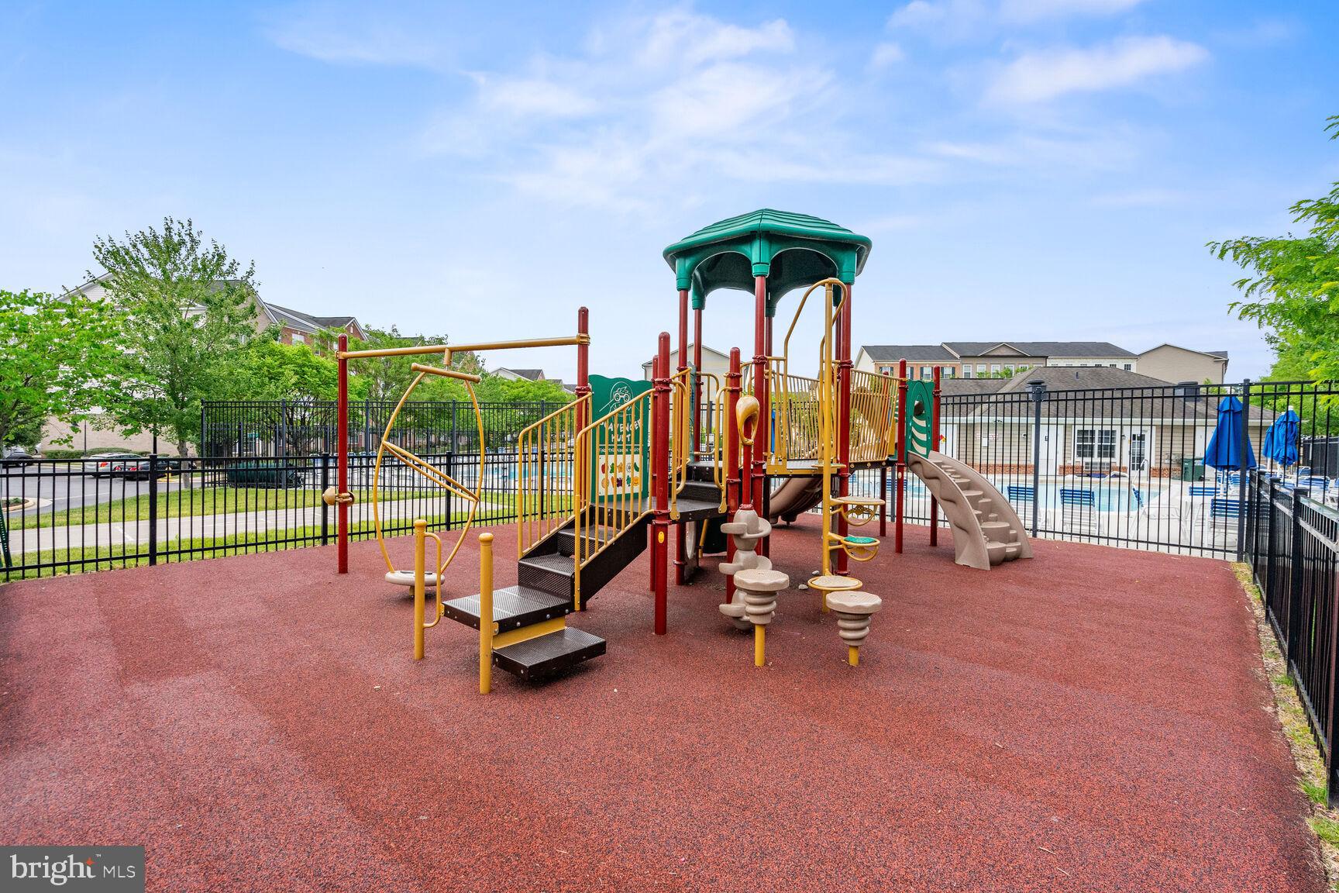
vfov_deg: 73.7
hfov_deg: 96.7
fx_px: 595
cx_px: 670
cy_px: 446
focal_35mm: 16
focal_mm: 16
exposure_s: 1/1000
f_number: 8
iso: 800
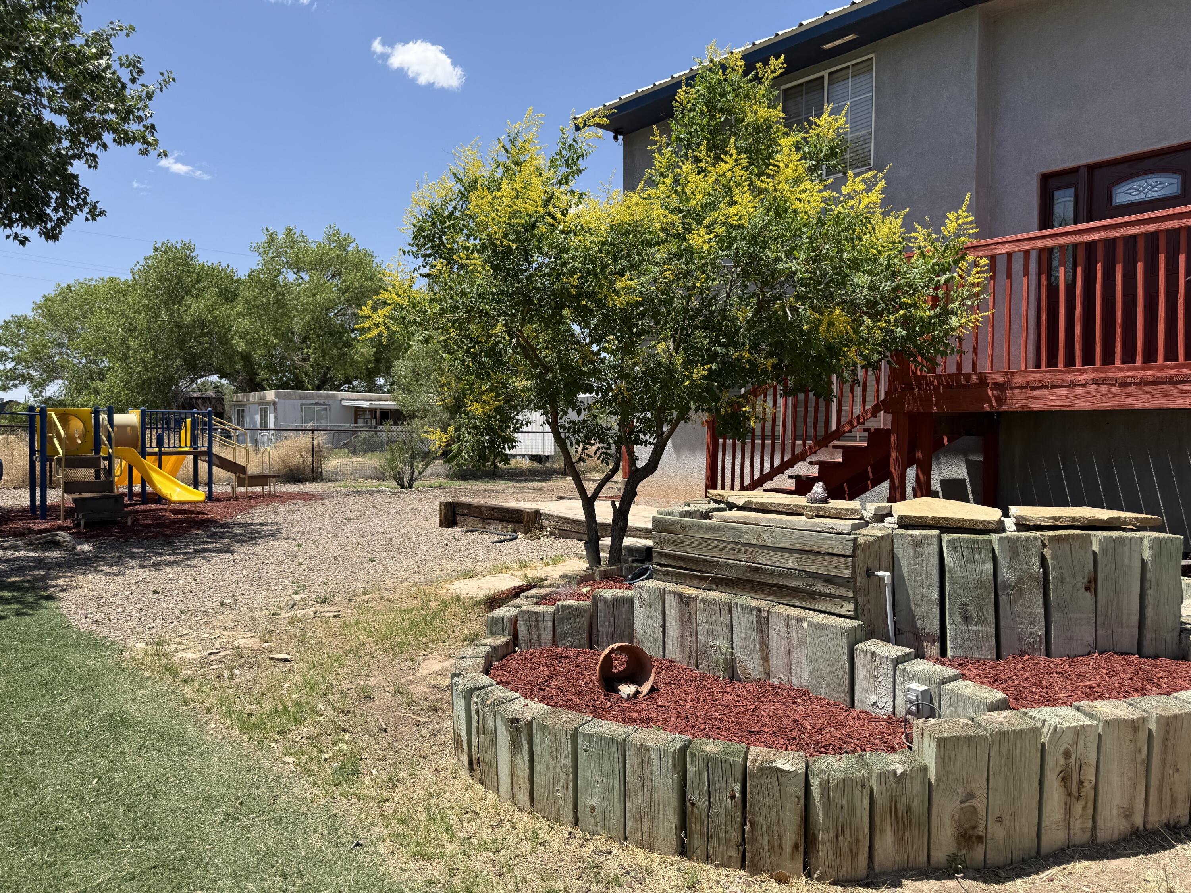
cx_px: 596
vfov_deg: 56.8
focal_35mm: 24
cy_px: 446
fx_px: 826
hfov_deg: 71.6
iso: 80
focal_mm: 6.76
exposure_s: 1/3759
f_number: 1.78
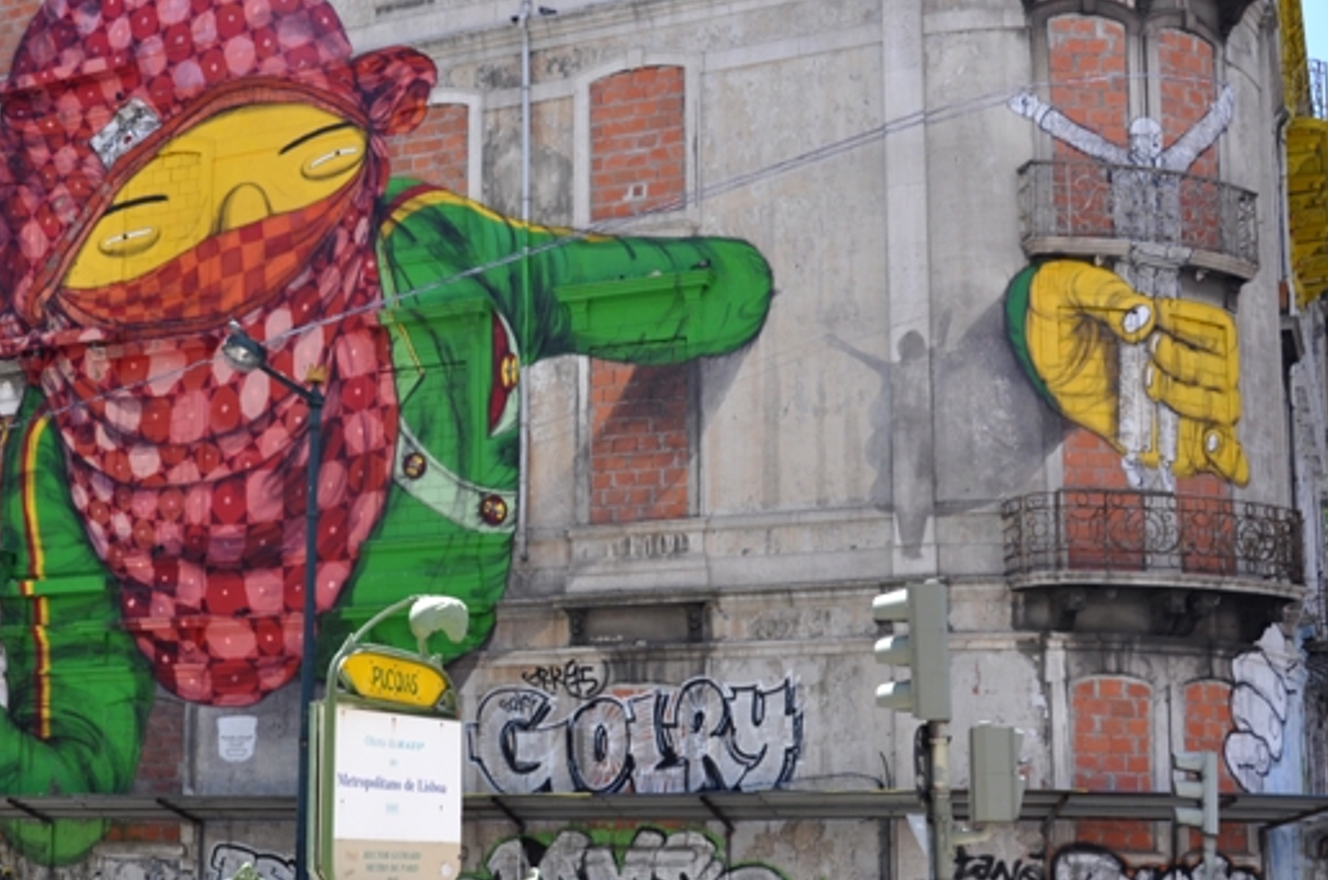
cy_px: 564
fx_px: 1767
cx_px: 391
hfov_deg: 40.4
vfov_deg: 27.8
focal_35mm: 48
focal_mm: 22
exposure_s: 1/80
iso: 200
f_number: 9
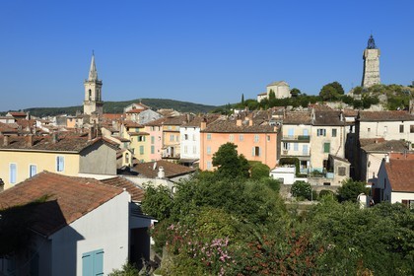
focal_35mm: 38
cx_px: 207
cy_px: 138
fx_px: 437
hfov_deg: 50.7
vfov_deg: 35.1
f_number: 16
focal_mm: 38
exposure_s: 1/200
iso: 200
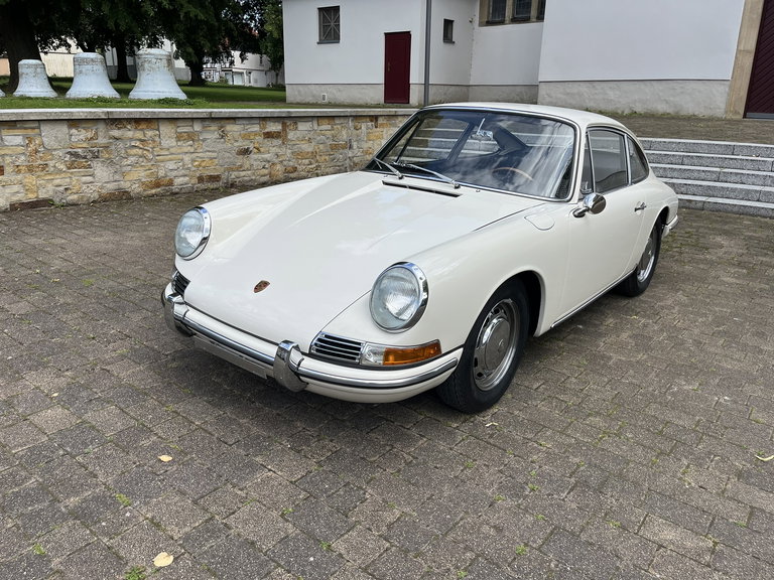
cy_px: 290
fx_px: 581
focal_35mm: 26
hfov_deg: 67.3
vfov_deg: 53.1
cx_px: 387
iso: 50
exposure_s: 1/2024
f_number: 1.6
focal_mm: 5.1
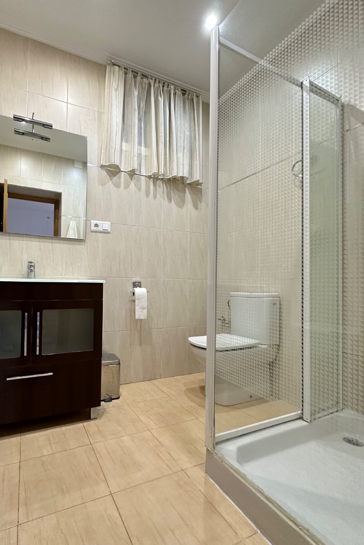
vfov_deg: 93.3
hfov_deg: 69.3
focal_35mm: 17
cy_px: 278
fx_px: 258
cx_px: 135
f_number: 2.2
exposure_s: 1/50
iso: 320
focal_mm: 2.22
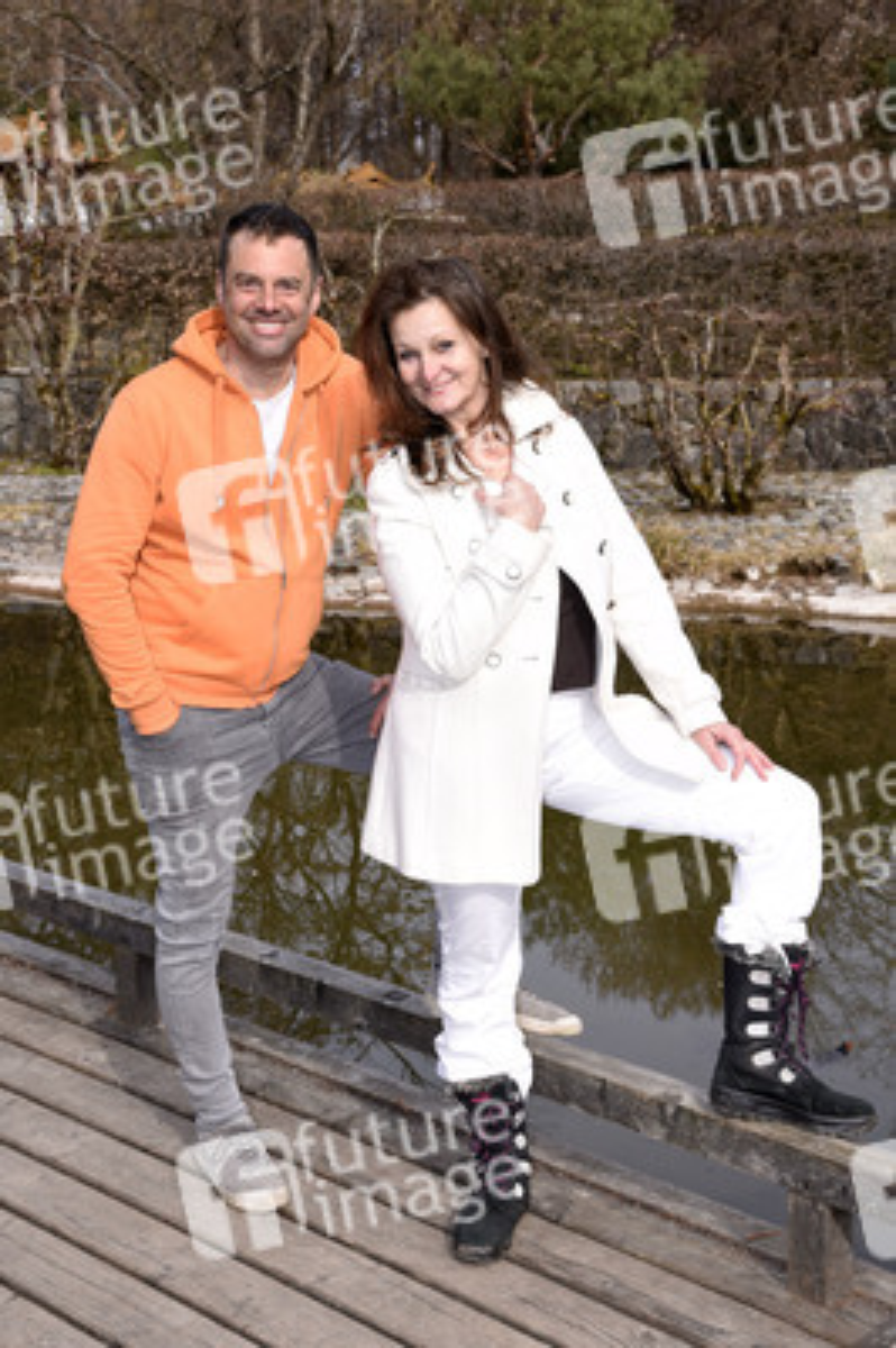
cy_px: 674
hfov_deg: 26.9
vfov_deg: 39.6
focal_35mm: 50
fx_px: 1870
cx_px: 448
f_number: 9
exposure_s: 1/160
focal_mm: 50
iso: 200
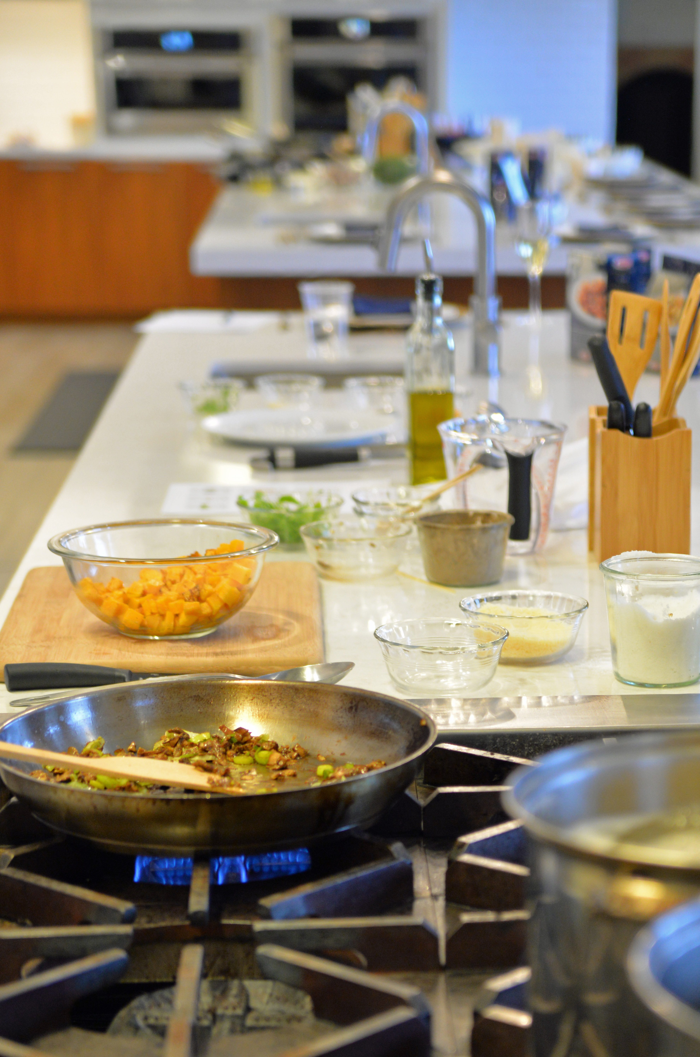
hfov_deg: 21.8
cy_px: 528
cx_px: 350
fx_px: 1816
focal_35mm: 62
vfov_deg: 32.4
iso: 1100
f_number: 2.8
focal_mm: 62
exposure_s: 1/125
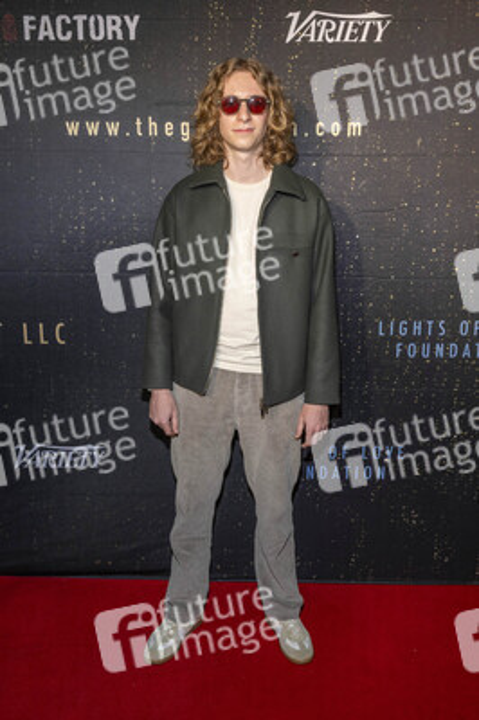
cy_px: 360
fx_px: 610
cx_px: 240
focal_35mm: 30
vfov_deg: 61.1
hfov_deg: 42.9
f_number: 5.6
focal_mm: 30.5
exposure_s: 1/200
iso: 800
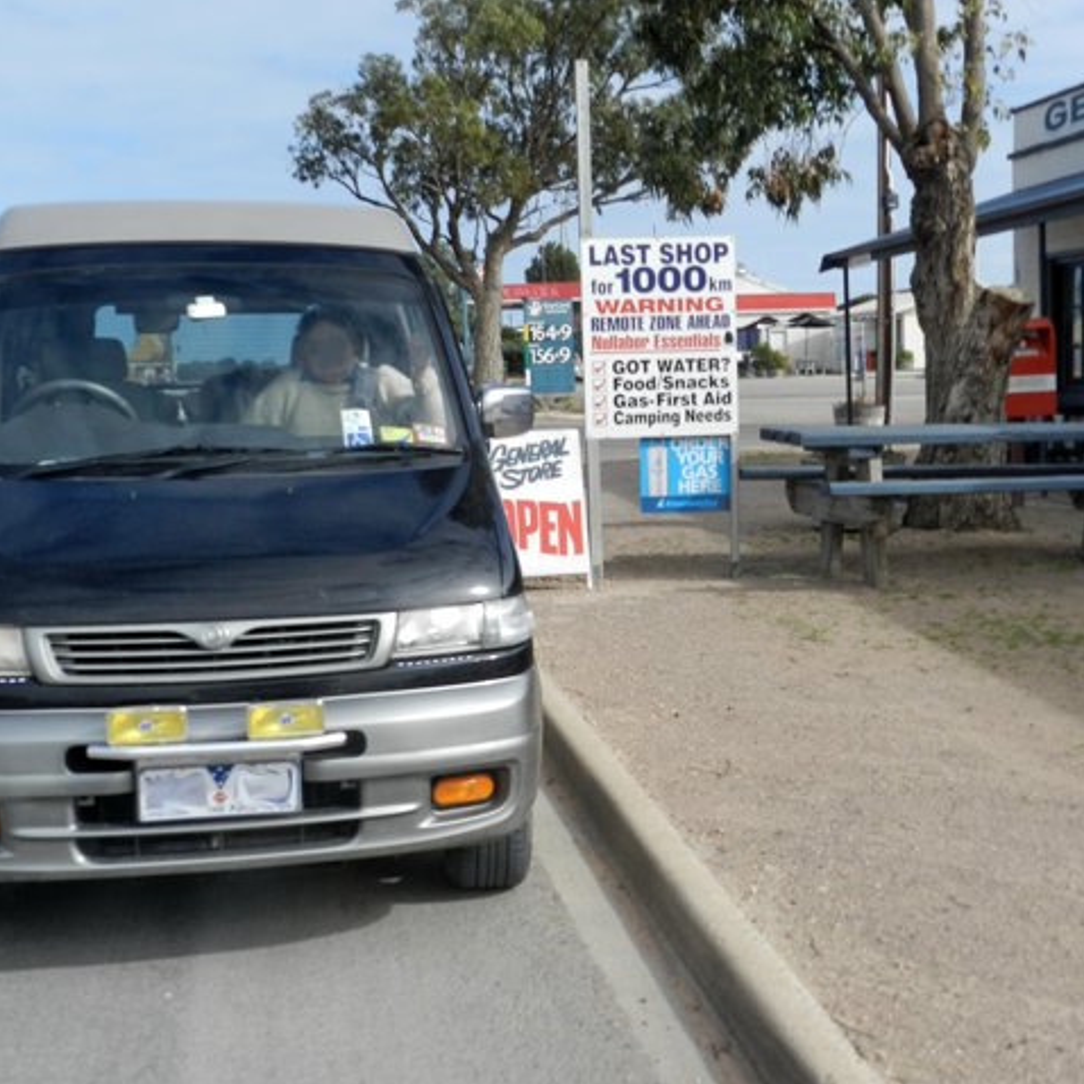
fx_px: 1594
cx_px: 576
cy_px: 542
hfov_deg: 37.5
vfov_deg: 37.6
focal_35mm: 45
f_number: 4
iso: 160
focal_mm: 6.7
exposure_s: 1/1000
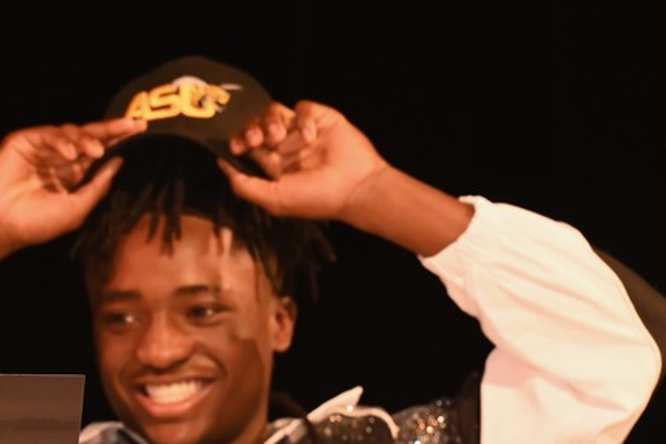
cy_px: 401
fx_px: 8824
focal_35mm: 477
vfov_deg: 2.9
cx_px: 88
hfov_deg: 4.3
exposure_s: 1/100
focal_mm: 200
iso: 5000
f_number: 5
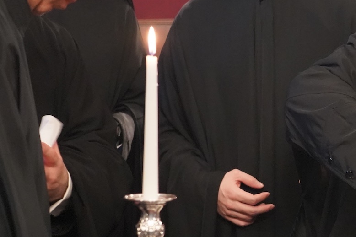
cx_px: 417
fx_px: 1196
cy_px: 115
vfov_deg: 11.3
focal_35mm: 121
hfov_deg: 16.3
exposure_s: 1/160
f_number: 4
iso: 10000
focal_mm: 49
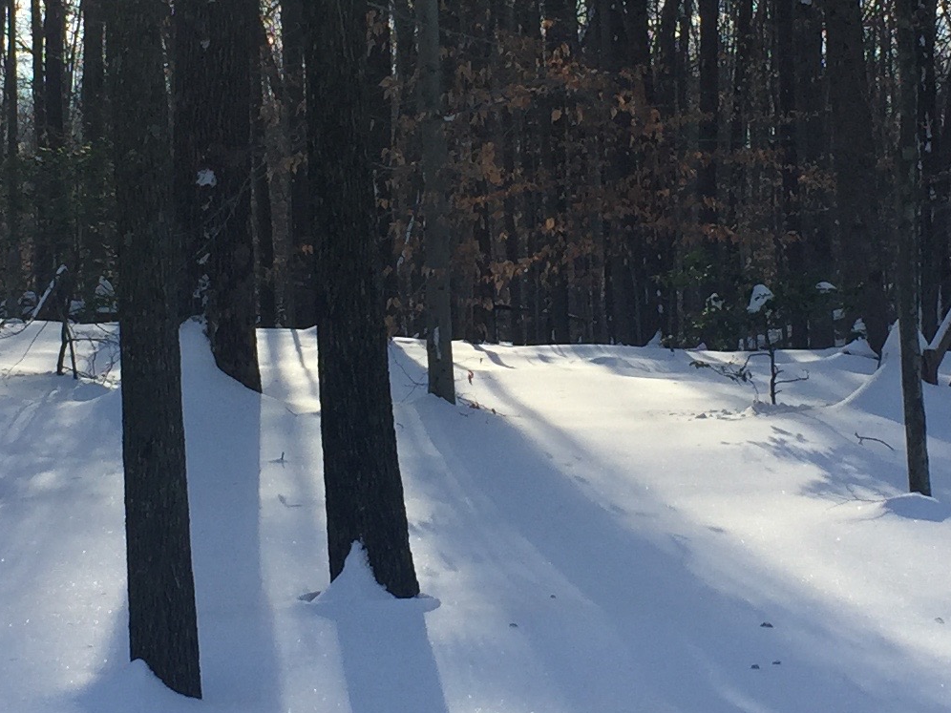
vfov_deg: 15.5
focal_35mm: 95
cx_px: 424
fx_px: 2610
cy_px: 191
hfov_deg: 20.6
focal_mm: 4.15
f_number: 2.2
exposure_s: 1/989
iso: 32
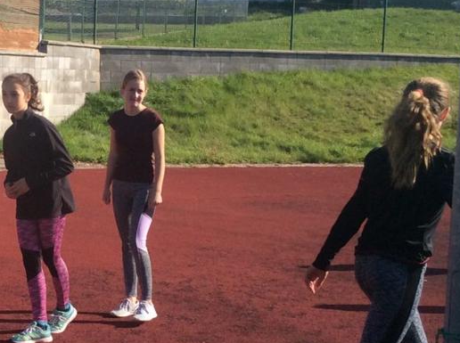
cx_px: -32
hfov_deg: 22.4
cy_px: 207
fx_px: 1101
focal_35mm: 83
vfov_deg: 17.7
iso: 32
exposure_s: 1/1021
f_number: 2.4
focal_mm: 3.3
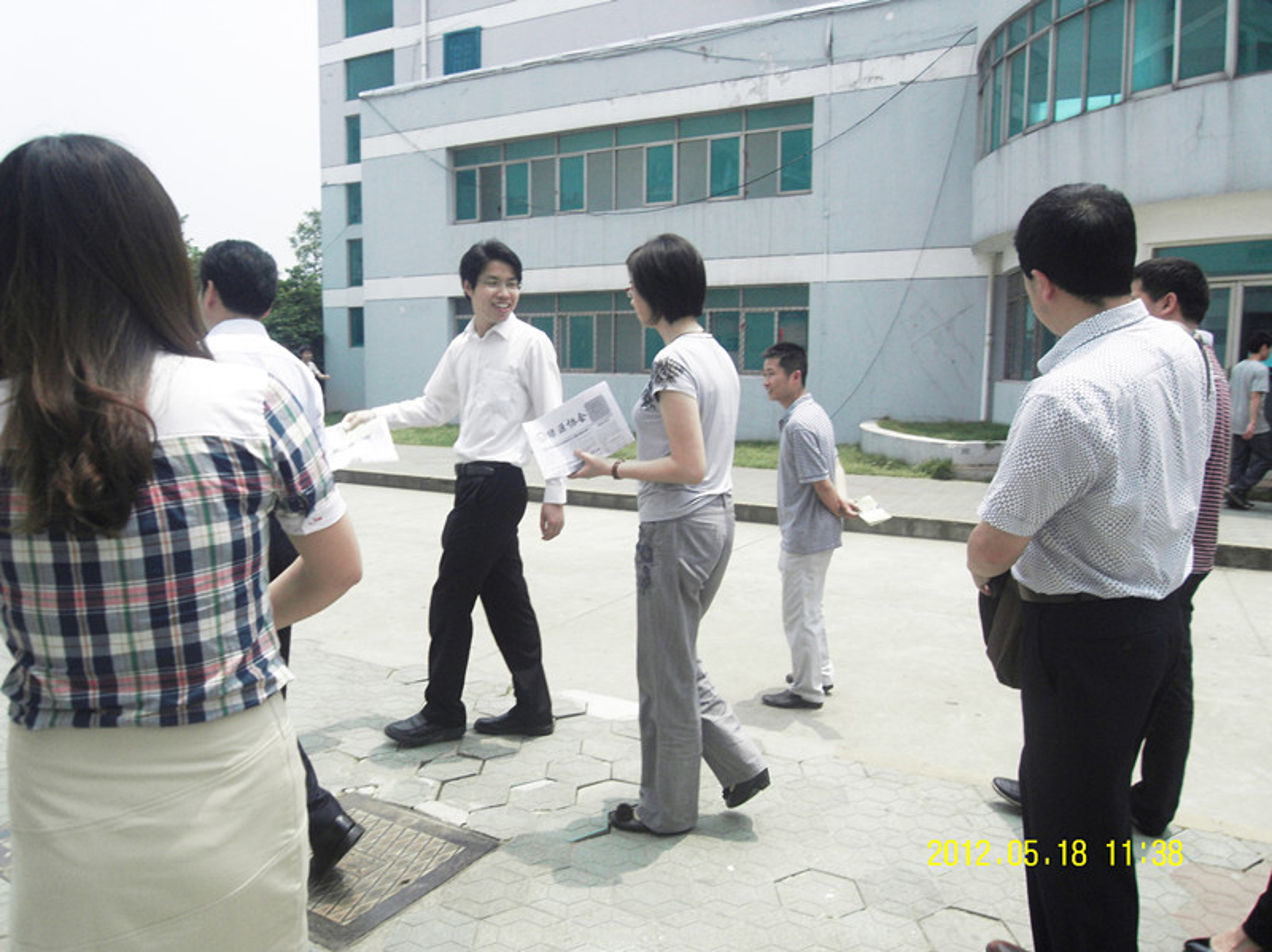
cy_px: 476
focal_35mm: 24
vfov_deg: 56.8
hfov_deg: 71.6
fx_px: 881
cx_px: 636
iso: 80
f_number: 7.3
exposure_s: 1/250
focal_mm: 4.3
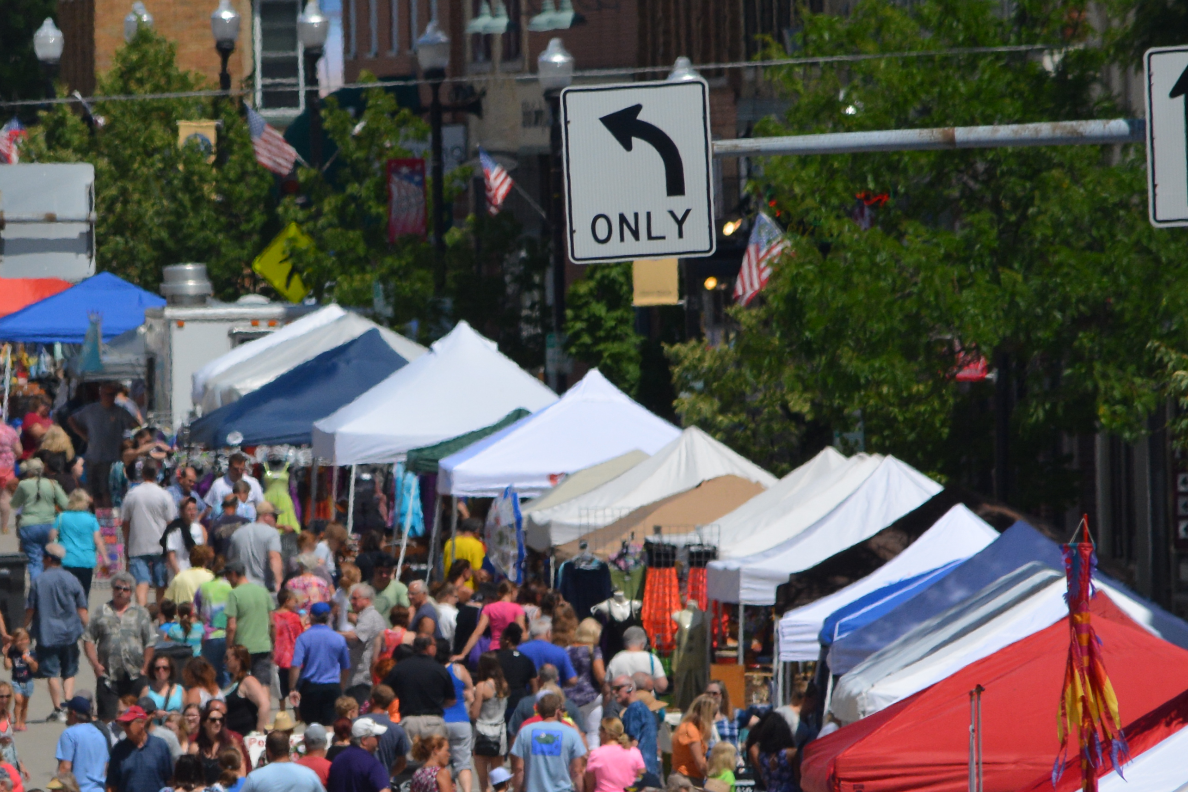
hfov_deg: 2.0
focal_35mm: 1051
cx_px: -23
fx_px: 34682
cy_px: 756
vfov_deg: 1.3
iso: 360
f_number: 8
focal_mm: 300
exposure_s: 1/2000
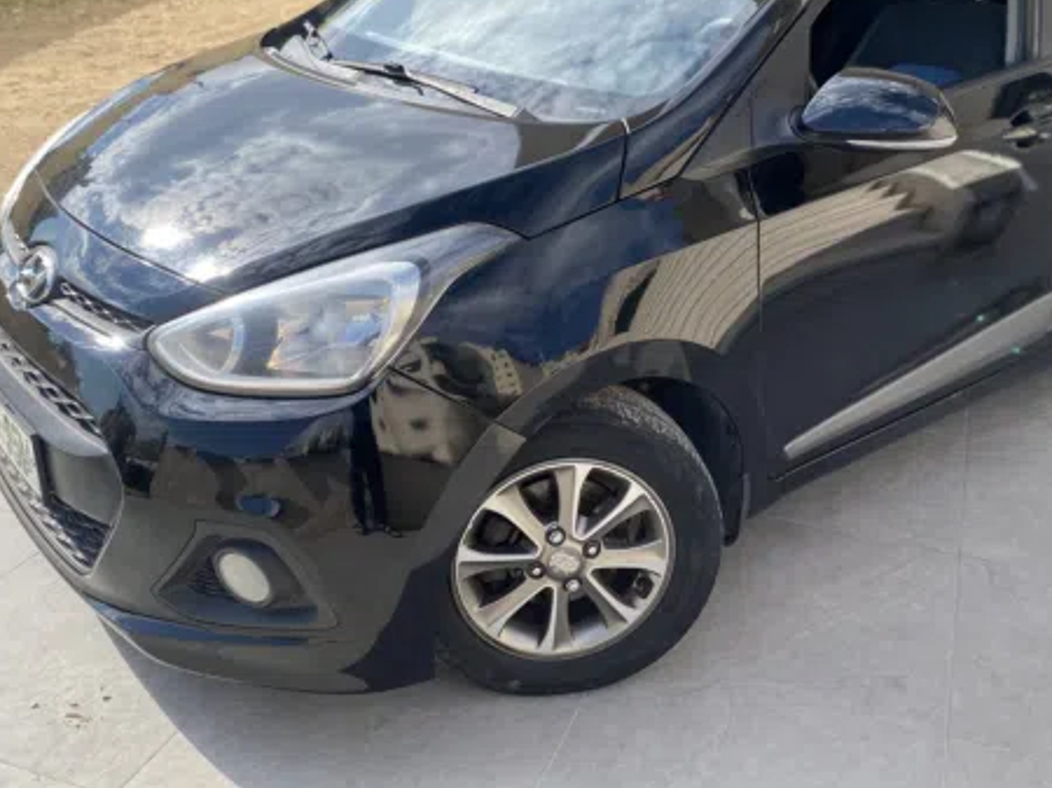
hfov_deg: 50.0
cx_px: 589
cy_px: 304
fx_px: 1124
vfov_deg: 38.4
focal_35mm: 37
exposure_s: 1/1727
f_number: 1.8
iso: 32
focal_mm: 4.25
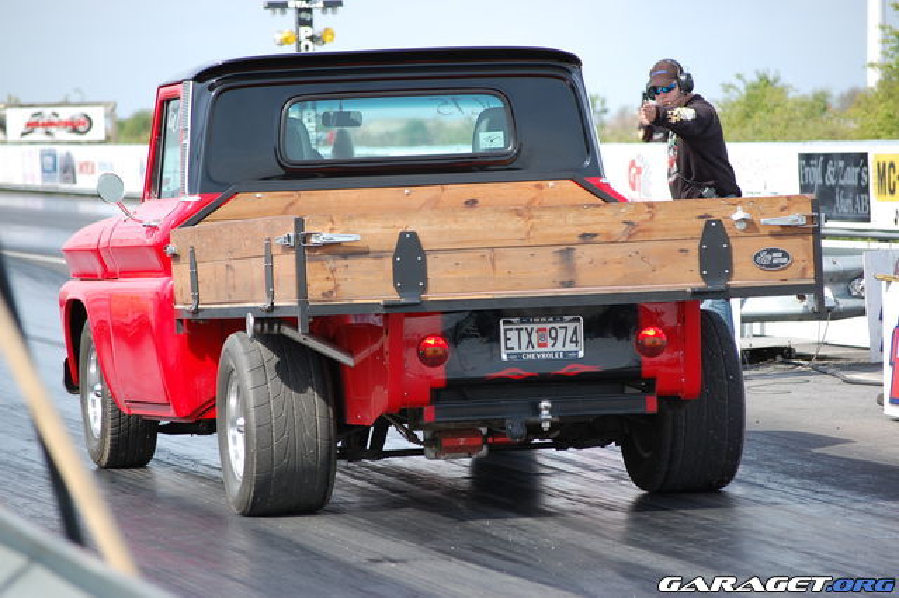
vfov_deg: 7.5
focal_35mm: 183
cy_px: 299
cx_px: 450
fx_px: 4567
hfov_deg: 11.2
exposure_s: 1/500
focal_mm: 122
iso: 250
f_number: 5.6
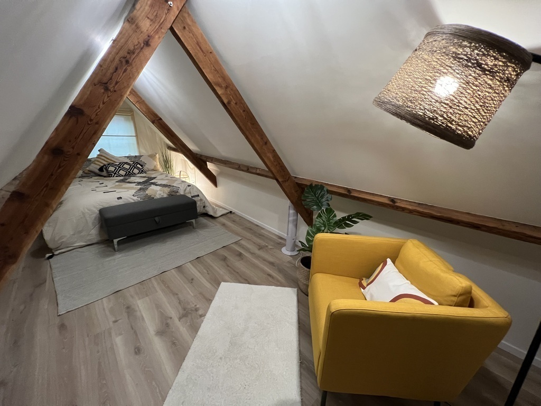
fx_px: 203
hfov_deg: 106.2
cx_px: 270
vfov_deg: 89.9
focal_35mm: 13
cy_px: 203
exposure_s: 1/50
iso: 500
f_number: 1.8
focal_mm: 1.57
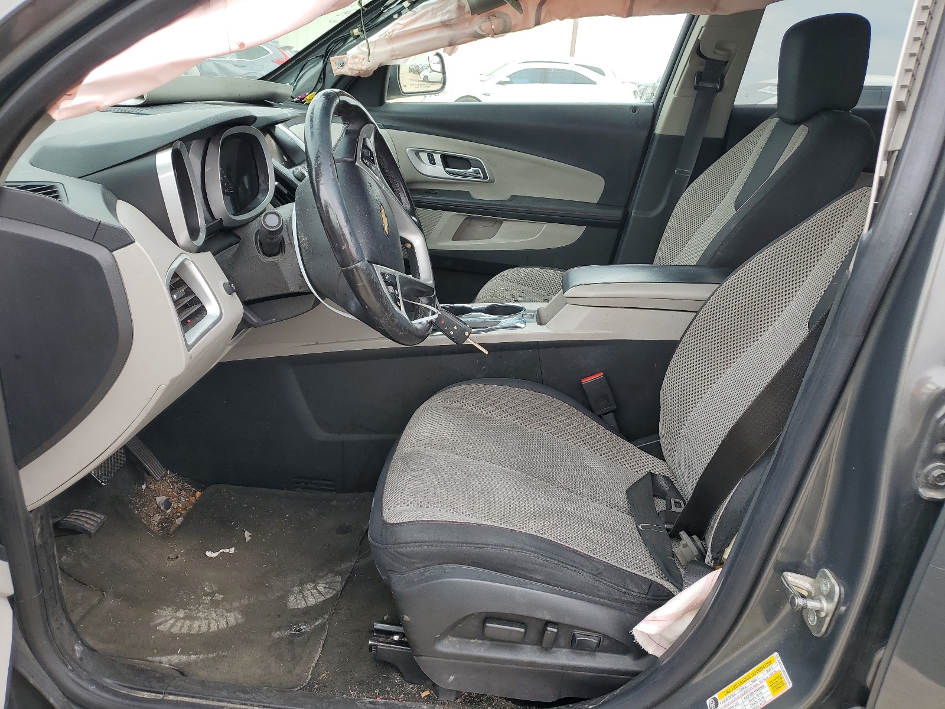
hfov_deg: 67.3
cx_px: 472
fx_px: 710
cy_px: 354
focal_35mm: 26
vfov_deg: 53.1
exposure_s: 1/455
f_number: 1.5
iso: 50
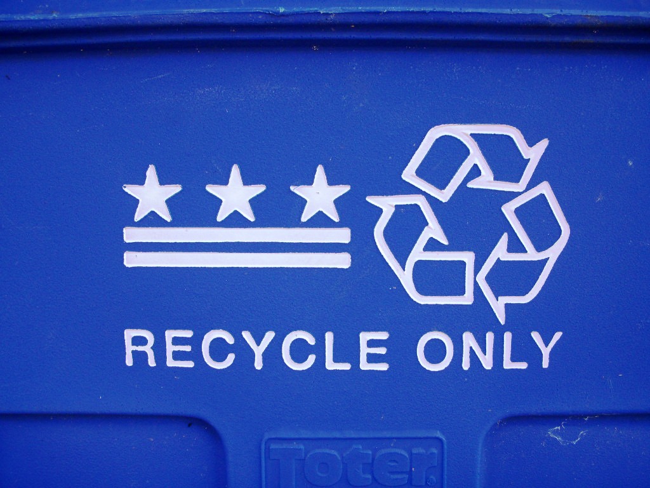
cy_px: 244
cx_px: 325
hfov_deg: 40.4
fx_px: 883
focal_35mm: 47
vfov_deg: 30.9
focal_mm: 7.9
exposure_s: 1/125
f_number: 3.4
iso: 100
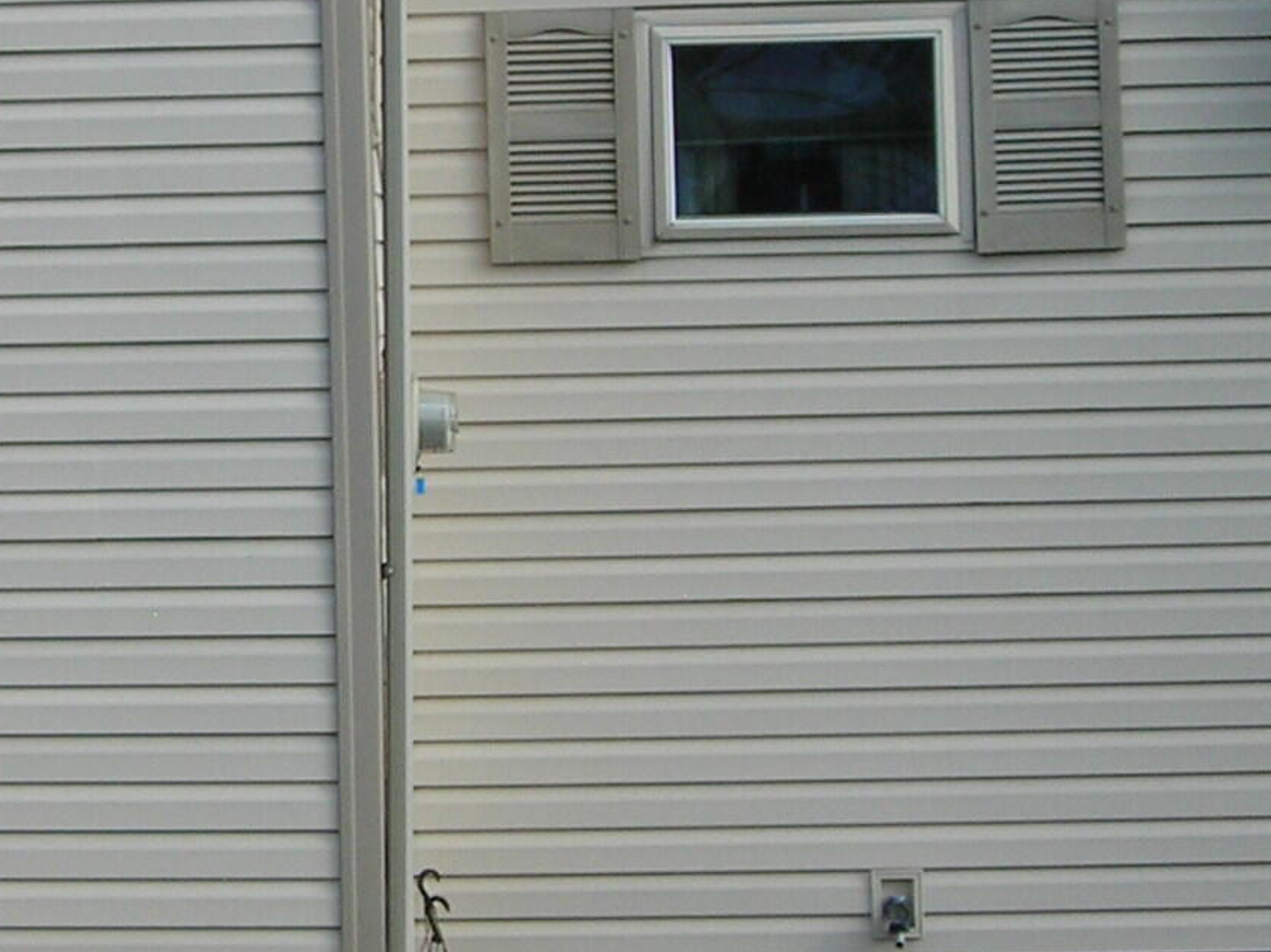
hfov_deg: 16.4
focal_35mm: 117
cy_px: 154
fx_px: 4295
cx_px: -45
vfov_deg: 12.6
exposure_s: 1/322
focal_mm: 6.3
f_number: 3.2
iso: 50
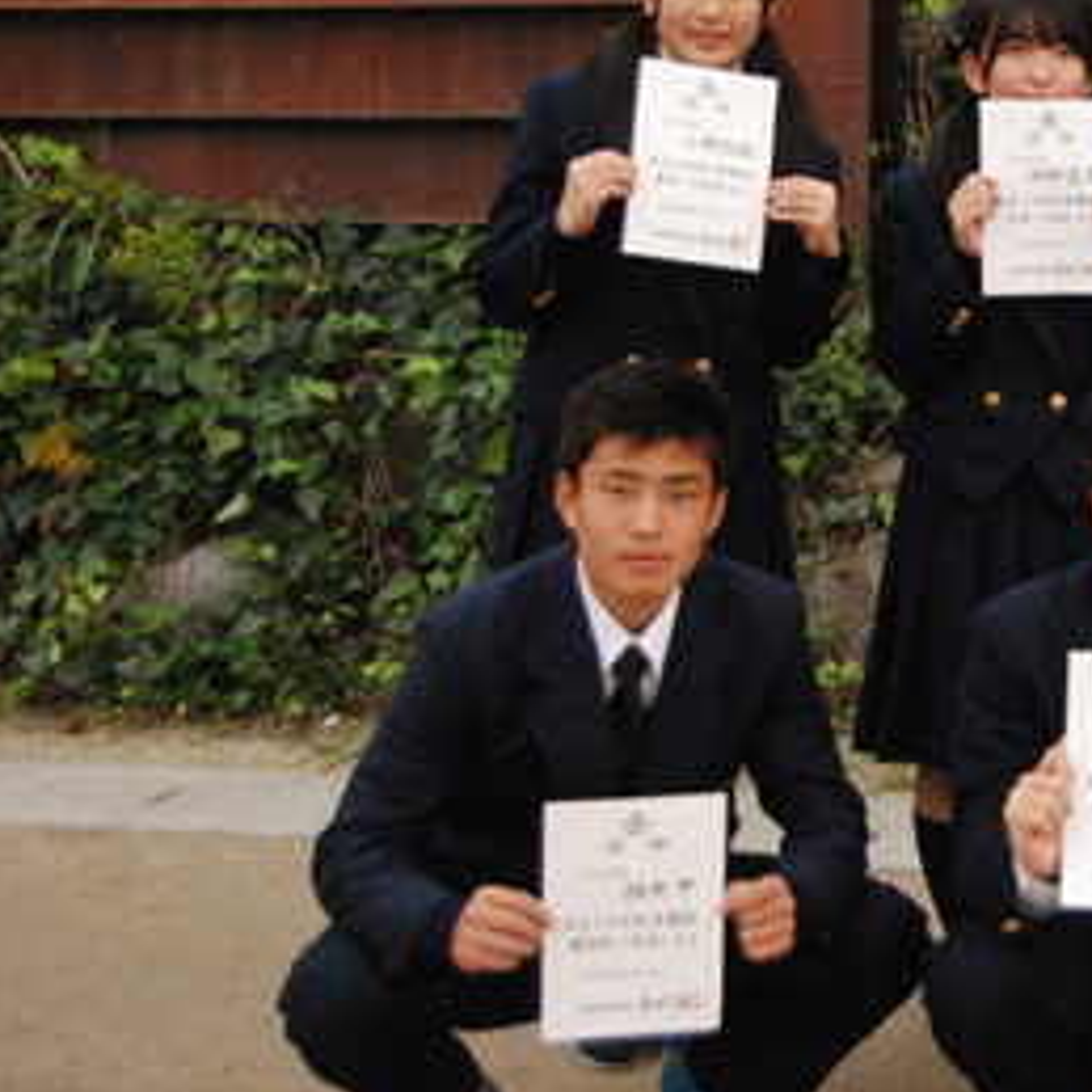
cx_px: 1185
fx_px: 2641
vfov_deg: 23.3
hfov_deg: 22.2
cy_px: 396
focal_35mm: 74
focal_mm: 25
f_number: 3.8
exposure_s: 1/1250
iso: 1600
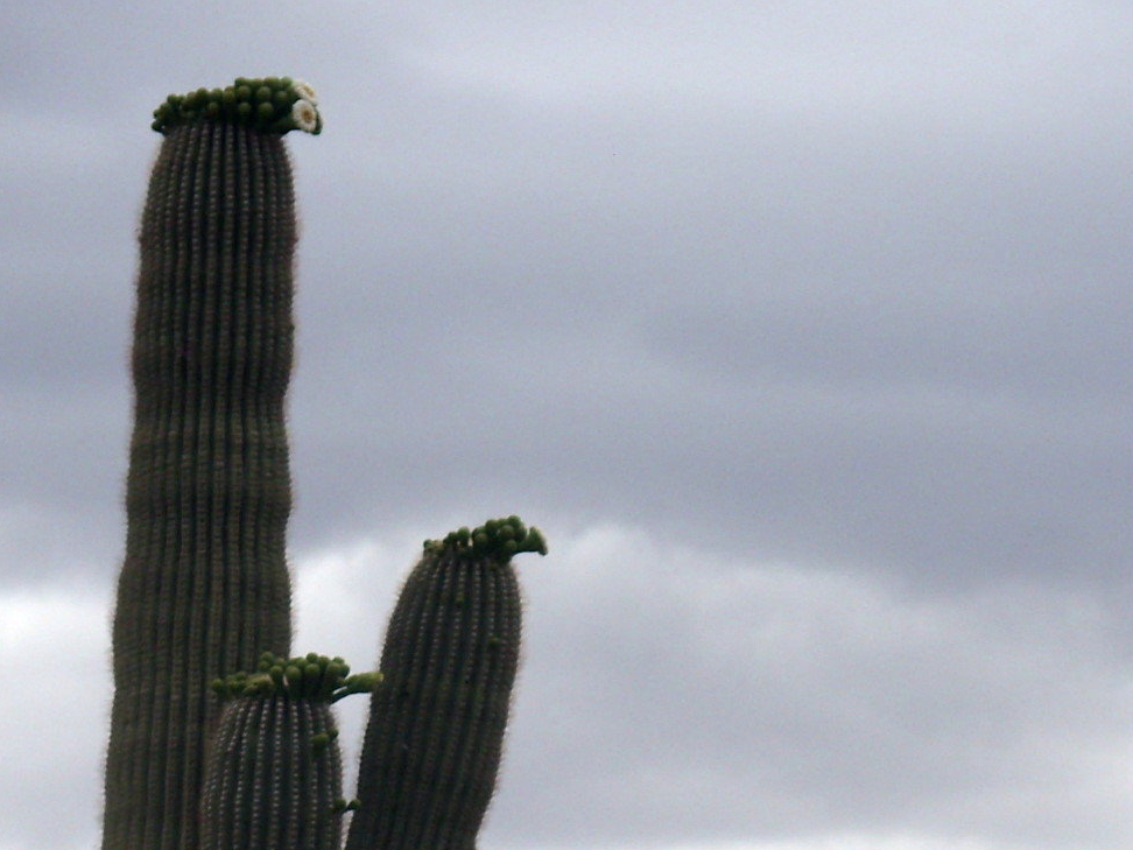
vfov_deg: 4.9
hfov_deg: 6.5
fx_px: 9950
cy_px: 815
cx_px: 417
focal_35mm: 304
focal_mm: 18.9
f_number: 3.7
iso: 50
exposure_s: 1/218
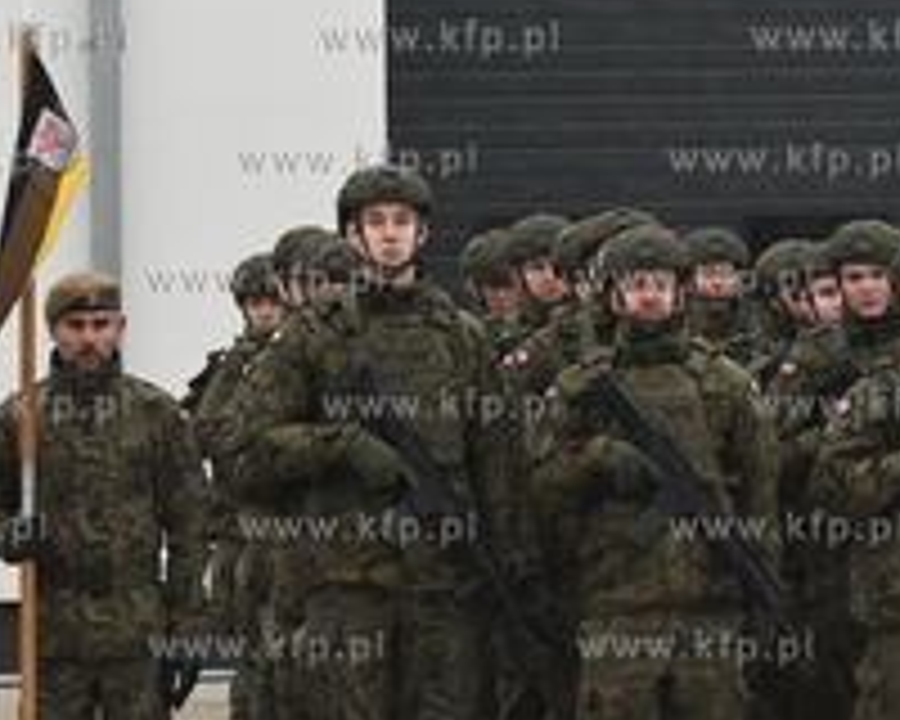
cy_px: 466
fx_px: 5247
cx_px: 598
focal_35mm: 197
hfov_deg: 9.8
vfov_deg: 7.8
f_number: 5.6
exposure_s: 1/3200
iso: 7200
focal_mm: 70
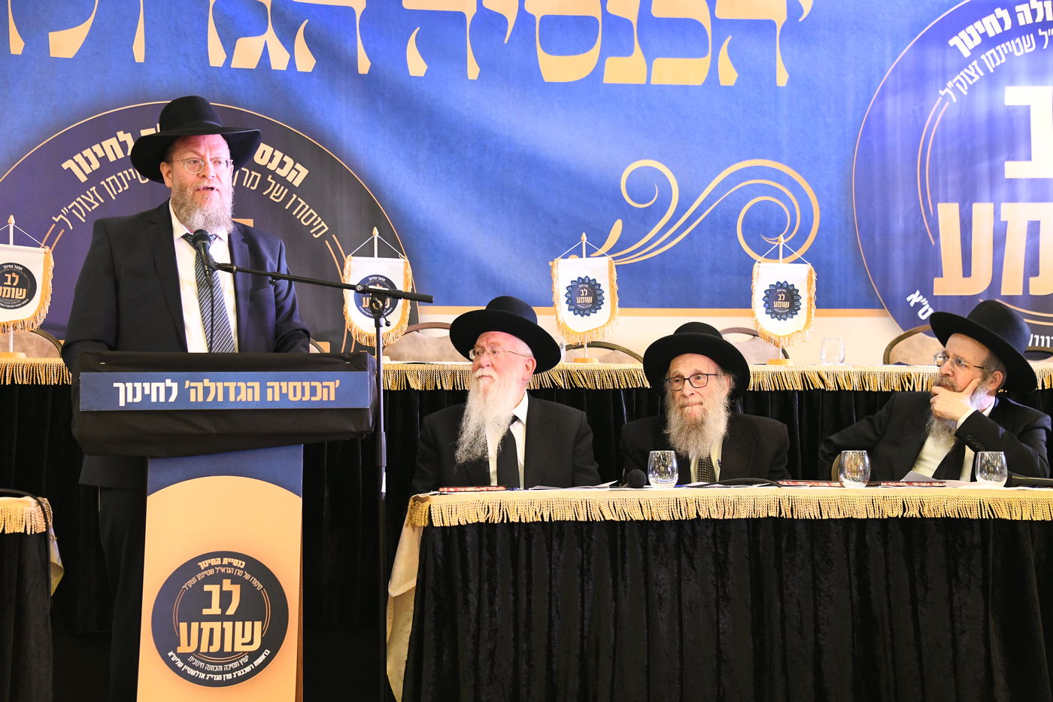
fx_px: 1989
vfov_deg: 20.0
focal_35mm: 68
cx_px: 526
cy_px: 351
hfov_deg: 29.7
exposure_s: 1/100
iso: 4000
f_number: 5.6
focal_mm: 68
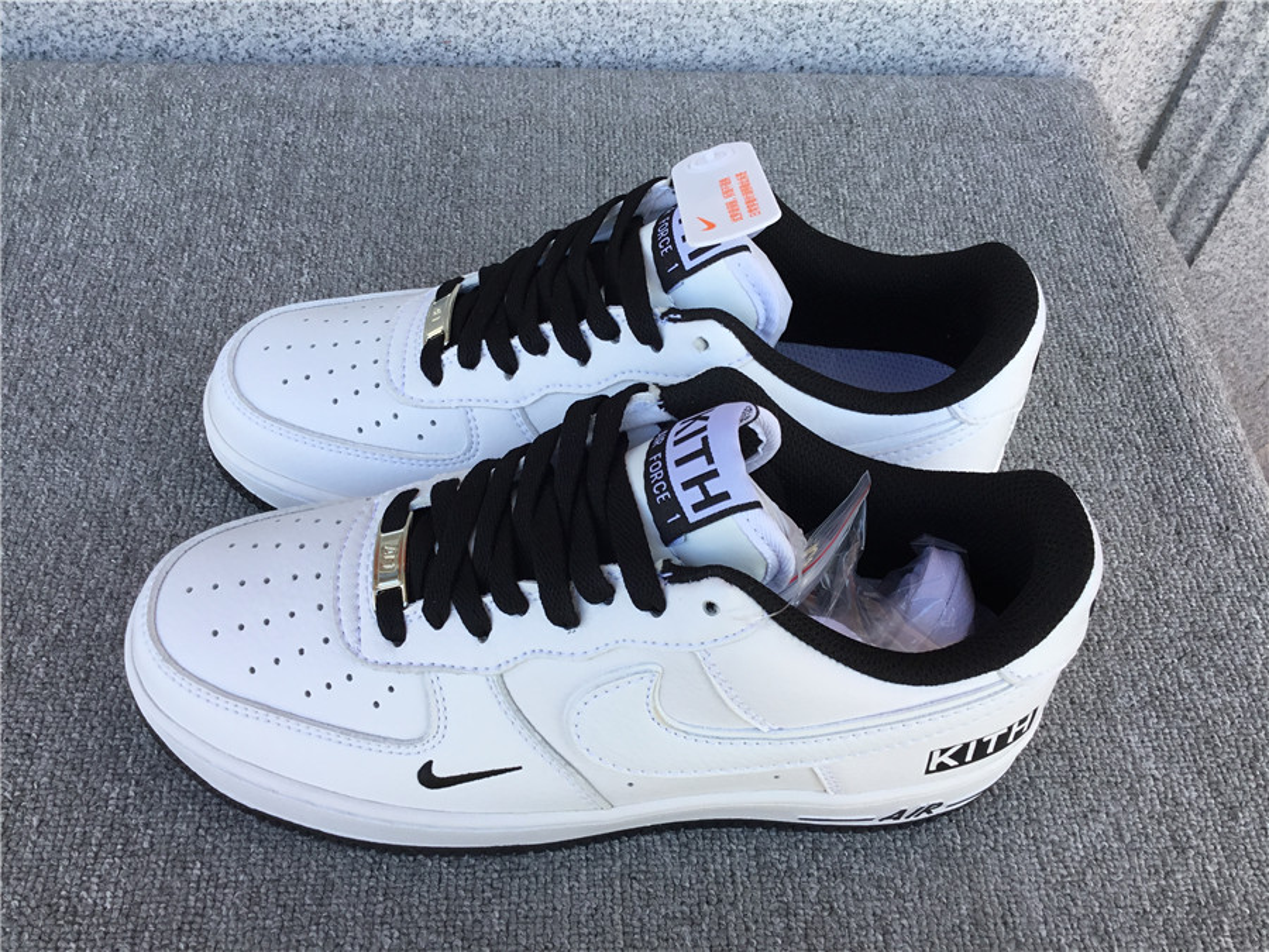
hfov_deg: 58.4
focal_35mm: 31
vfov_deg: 45.4
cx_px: 634
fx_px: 1136
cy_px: 476
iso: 25
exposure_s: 1/148
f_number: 2.4
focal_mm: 3.3
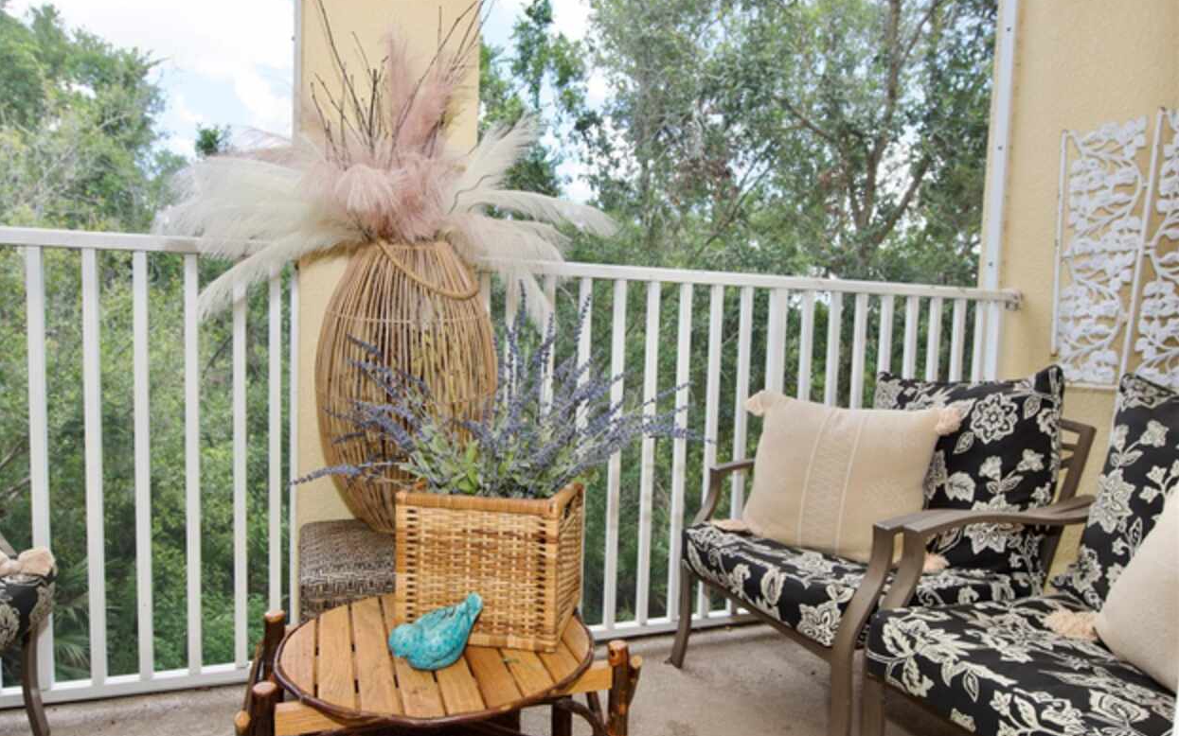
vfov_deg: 55.0
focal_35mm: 22
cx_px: 574
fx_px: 707
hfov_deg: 79.6
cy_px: 381
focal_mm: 14
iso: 200
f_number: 5.6
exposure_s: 1/125
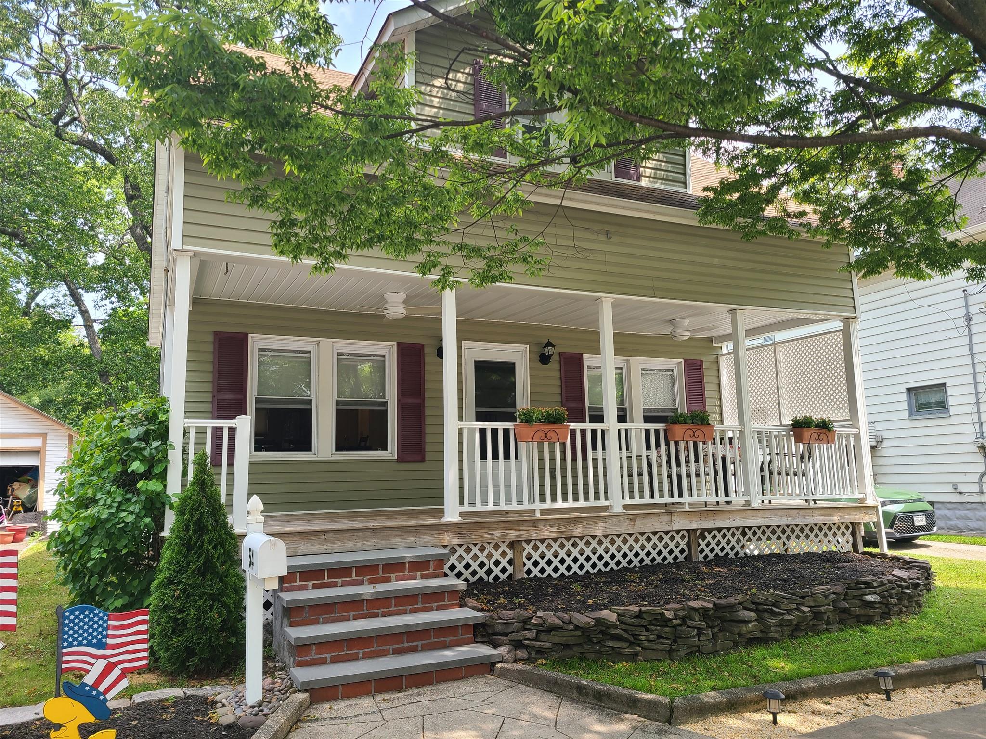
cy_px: 370
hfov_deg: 67.3
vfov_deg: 53.1
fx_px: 741
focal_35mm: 26
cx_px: 493
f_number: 1.8
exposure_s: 1/447
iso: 40
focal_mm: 5.4
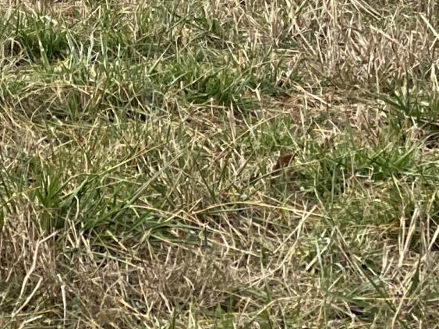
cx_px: -245
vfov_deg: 5.2
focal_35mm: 277
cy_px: -404
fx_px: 3512
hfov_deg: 7.0
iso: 20
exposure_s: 1/761
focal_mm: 6
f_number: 2
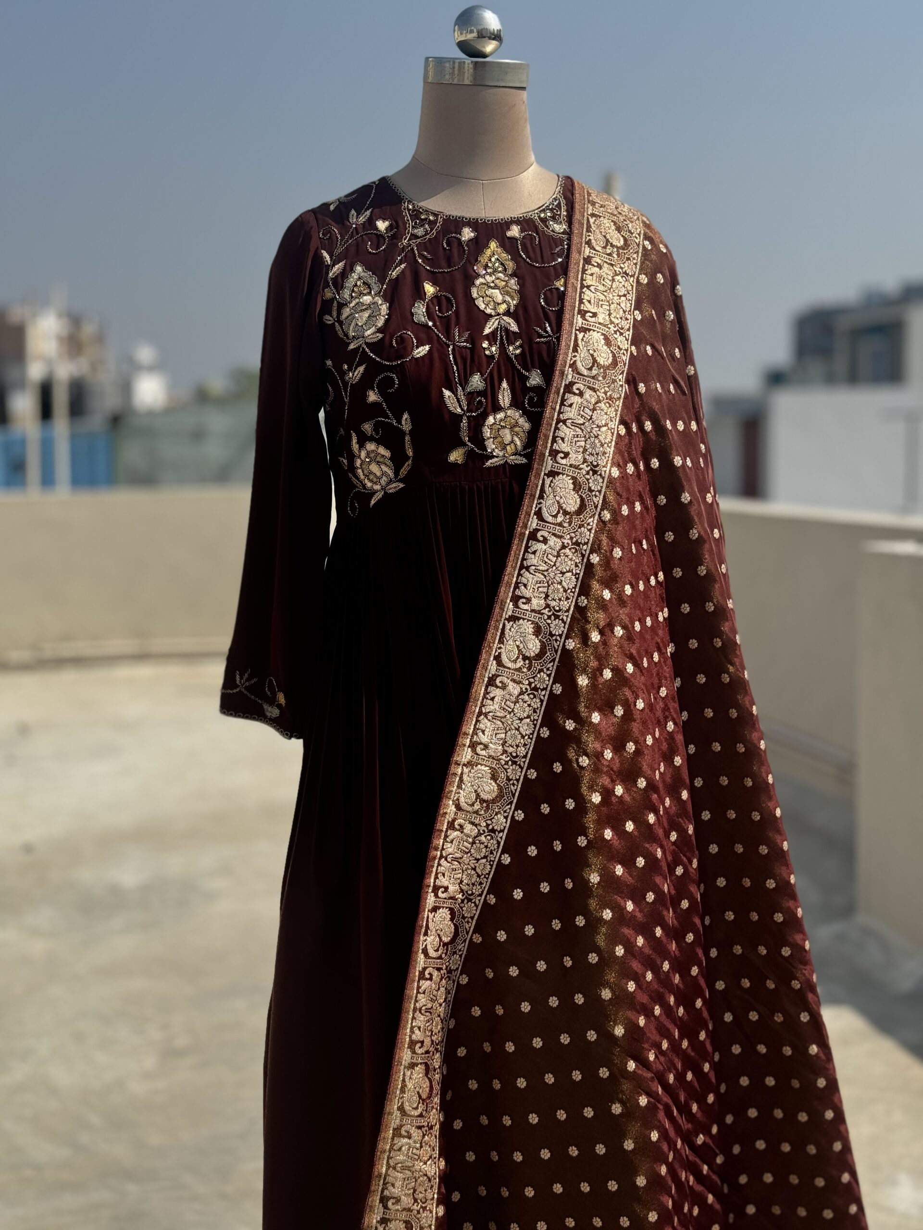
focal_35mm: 48
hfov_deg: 30.3
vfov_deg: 39.7
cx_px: 462
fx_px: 1706
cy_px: 615
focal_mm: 6.76
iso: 64
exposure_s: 1/4310
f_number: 1.78
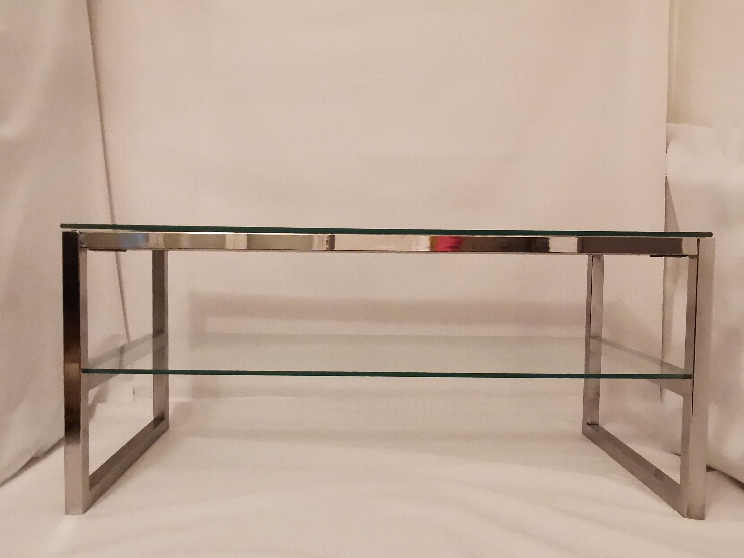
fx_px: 645
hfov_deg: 60.0
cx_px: 372
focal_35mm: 30
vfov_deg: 46.8
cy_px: 279
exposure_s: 1/20
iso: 640
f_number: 2.2
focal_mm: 2.35
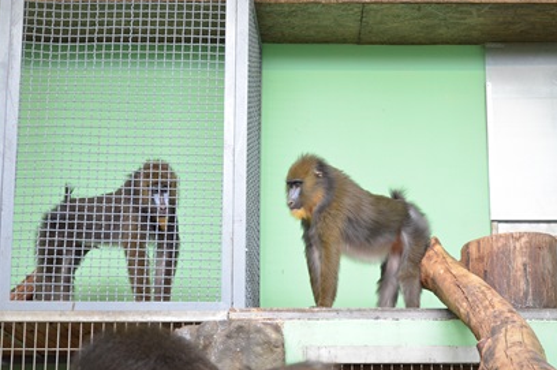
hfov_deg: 22.5
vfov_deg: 15.1
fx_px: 1399
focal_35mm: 91
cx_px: 295
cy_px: 182
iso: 1600
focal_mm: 55
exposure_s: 1/30
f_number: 5.6
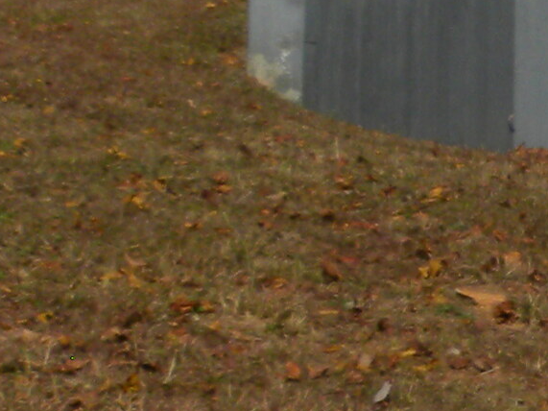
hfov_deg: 11.1
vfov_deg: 10.3
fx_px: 2216
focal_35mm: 140
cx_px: 1436
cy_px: -136
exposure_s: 1/438
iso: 64
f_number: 7.1
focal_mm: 4.6
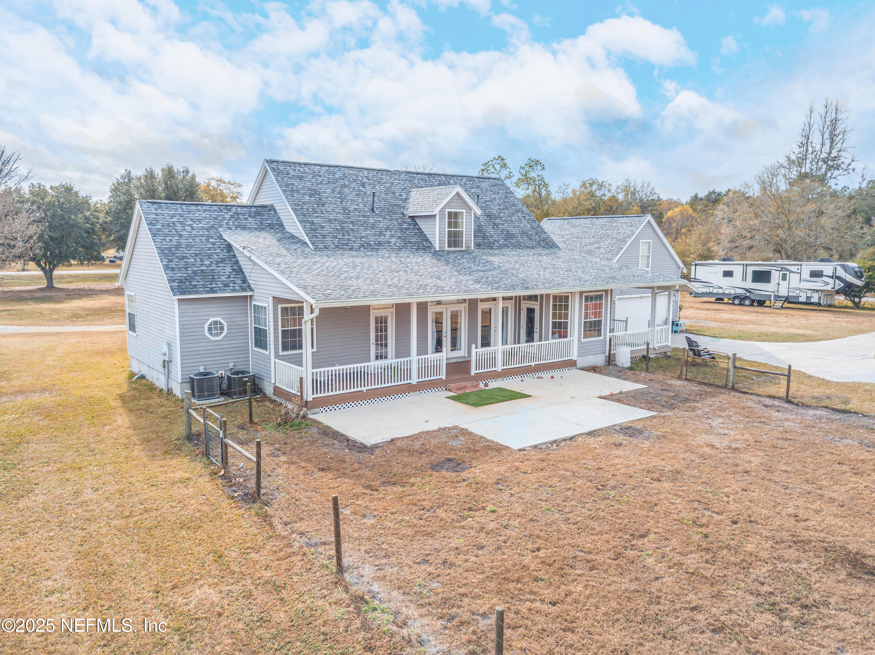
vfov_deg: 53.0
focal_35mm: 26
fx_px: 657
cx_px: 438
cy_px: 328
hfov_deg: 67.3
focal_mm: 4.73
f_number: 2.2
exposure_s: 1/530
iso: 100
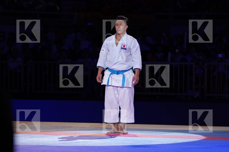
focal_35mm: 196
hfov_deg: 10.5
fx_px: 1247
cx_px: 114
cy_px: 76
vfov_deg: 7.0
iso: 1000
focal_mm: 131
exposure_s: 1/1000
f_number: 2.8
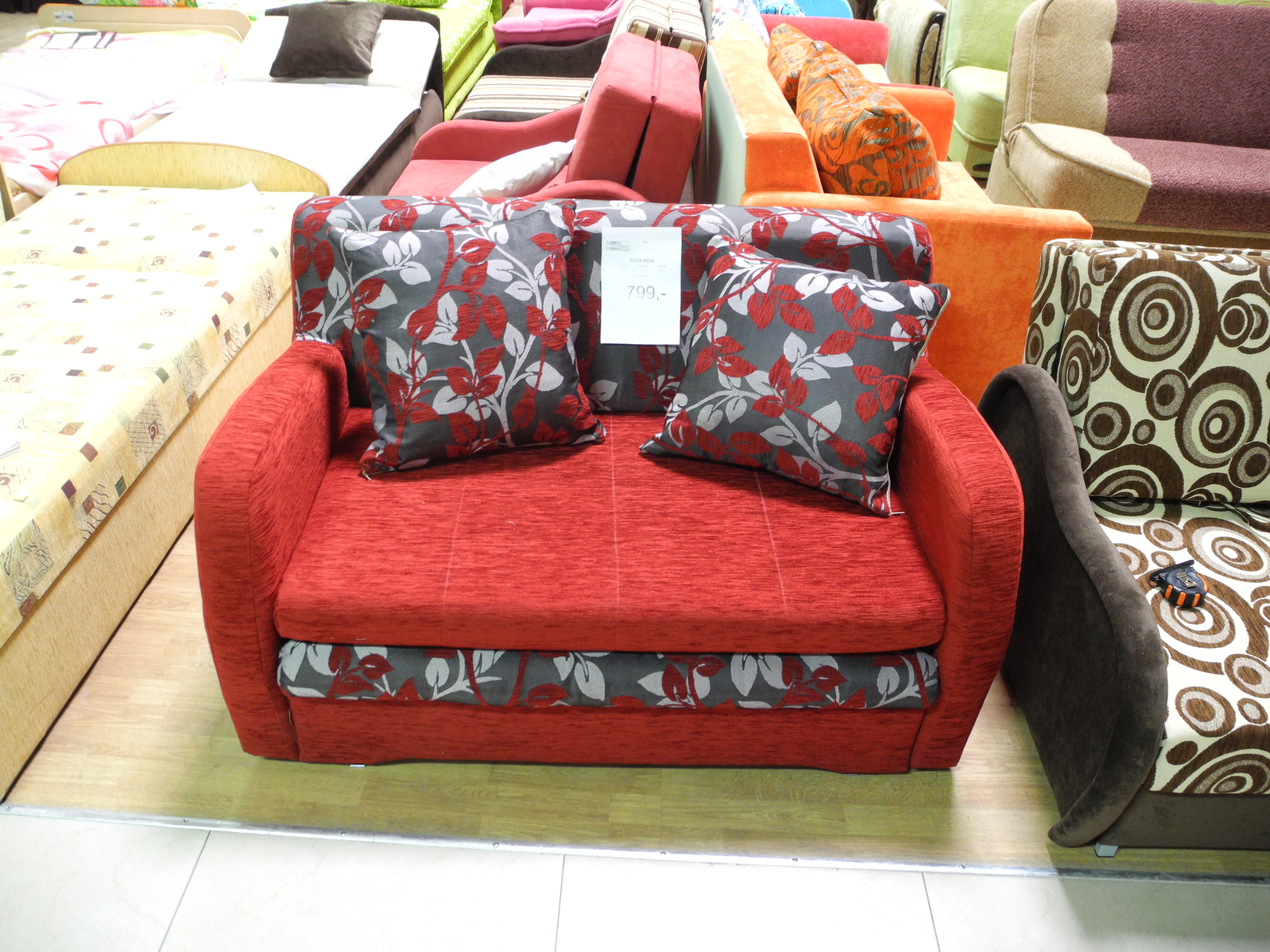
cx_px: 635
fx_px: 1027
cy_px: 476
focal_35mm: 28
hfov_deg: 63.4
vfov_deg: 49.7
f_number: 2.8
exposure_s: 1/6.2
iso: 400
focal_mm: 6
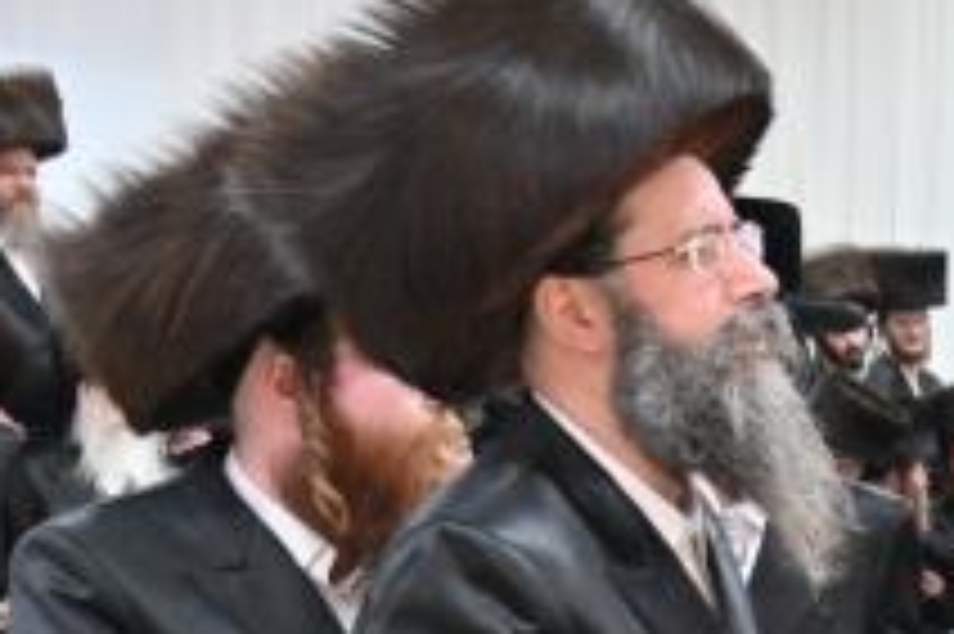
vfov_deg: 8.9
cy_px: 915
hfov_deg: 13.1
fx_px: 3972
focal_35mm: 150
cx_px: 1310
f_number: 4
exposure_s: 1/200
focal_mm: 31
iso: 1250
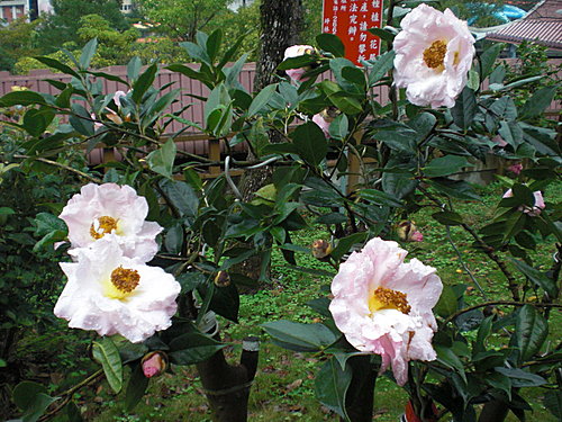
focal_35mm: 38
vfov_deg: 37.7
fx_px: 617
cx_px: 281
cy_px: 211
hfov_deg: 49.0
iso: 200
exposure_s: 1/100
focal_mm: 6.3
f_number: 3.1
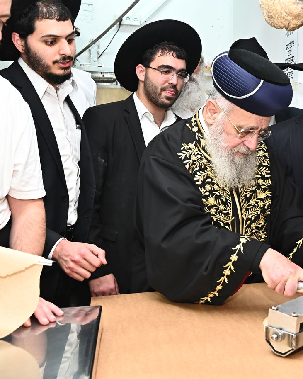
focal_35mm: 46
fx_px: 516
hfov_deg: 31.6
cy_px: 189
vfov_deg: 40.3
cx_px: 259
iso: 1600
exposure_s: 1/200
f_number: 7.1
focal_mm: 32
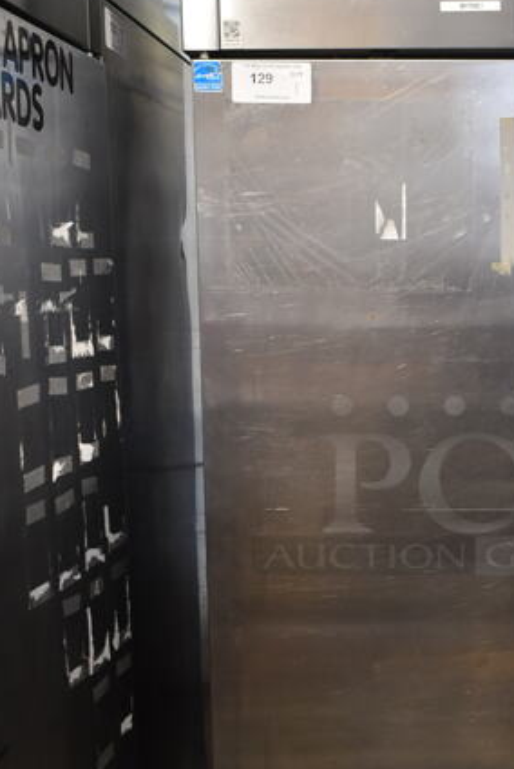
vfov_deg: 34.3
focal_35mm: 58
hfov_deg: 22.9
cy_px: 480
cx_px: 454
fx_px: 1240
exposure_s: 1/30
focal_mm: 18
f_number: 3.5
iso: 900
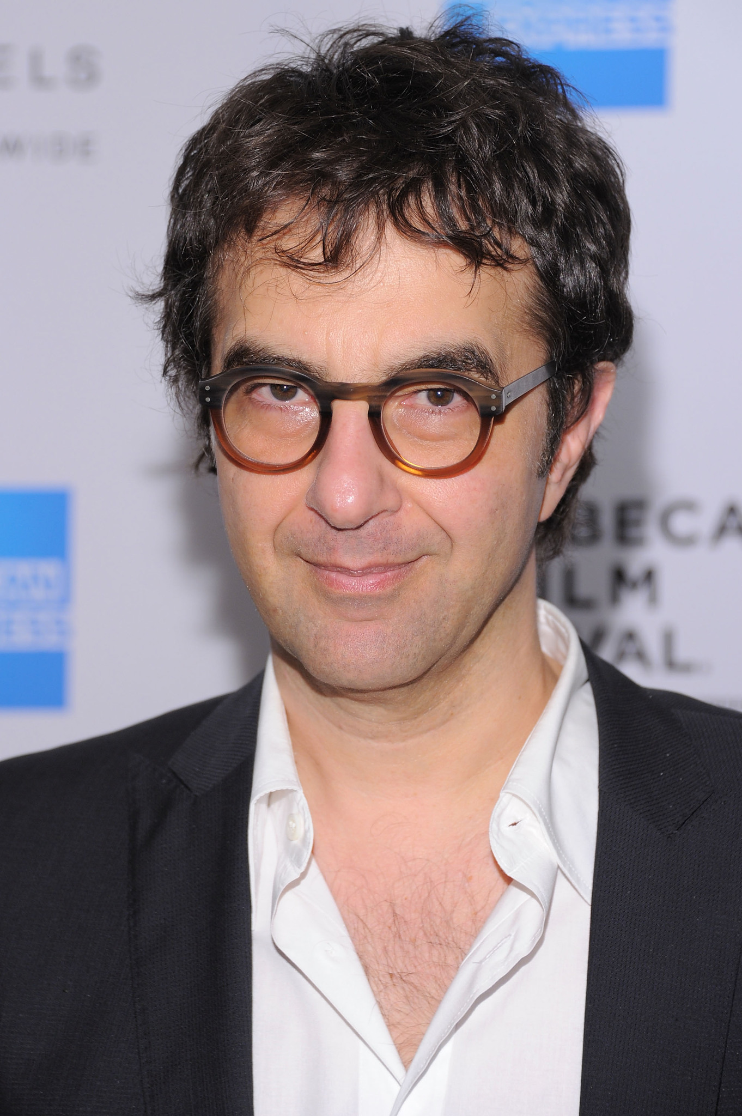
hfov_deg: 10.1
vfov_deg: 15.2
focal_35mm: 135
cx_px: 371
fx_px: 4180
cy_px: 558
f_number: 6.3
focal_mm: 135
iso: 800
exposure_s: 1/250
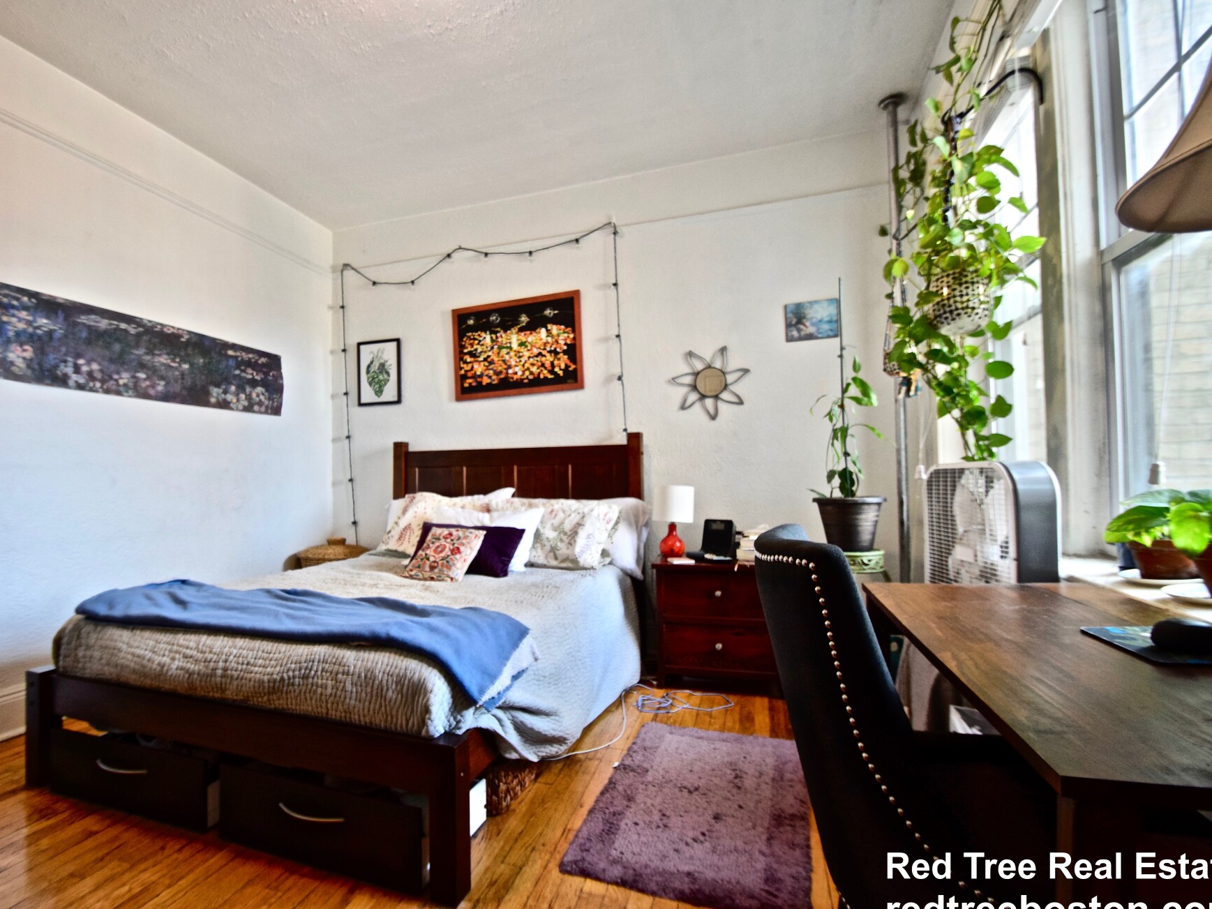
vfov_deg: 74.7
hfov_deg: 90.6
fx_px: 595
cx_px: 531
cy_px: 464
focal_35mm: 17
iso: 800
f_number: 3.5
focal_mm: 10
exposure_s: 1/60
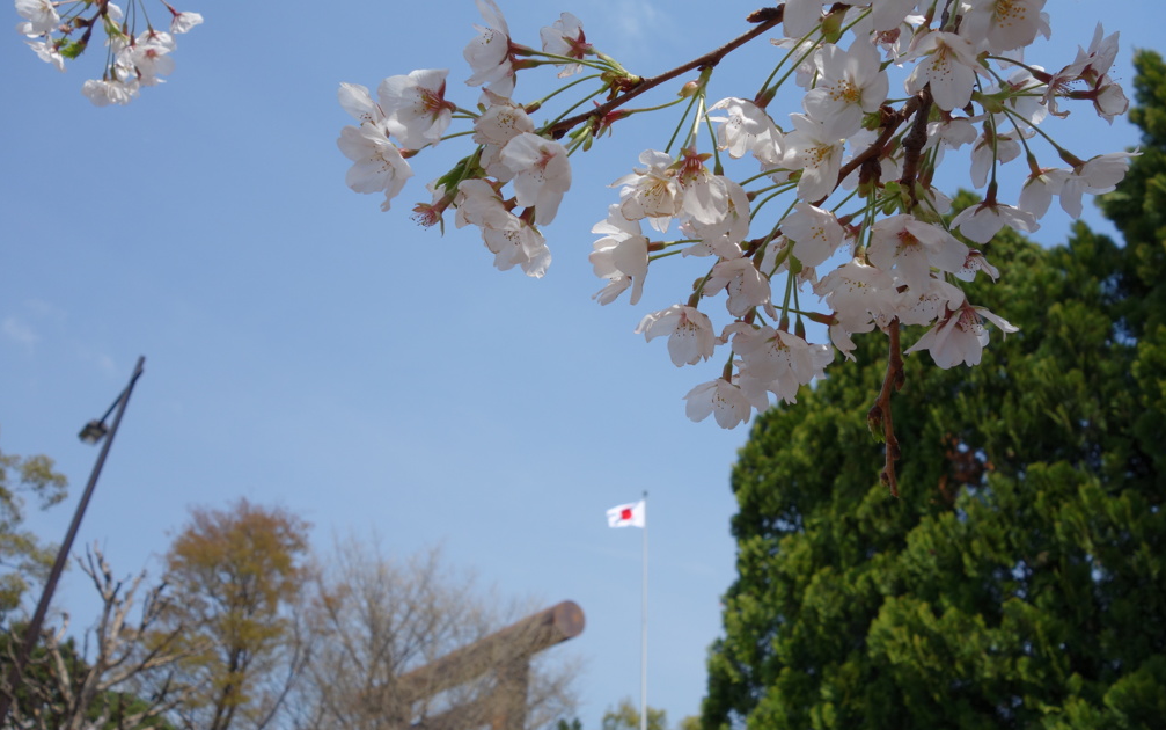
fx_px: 922
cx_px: 586
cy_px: 358
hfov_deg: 64.6
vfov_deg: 43.2
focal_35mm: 29
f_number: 5.6
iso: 125
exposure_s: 1/640
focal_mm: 10.4
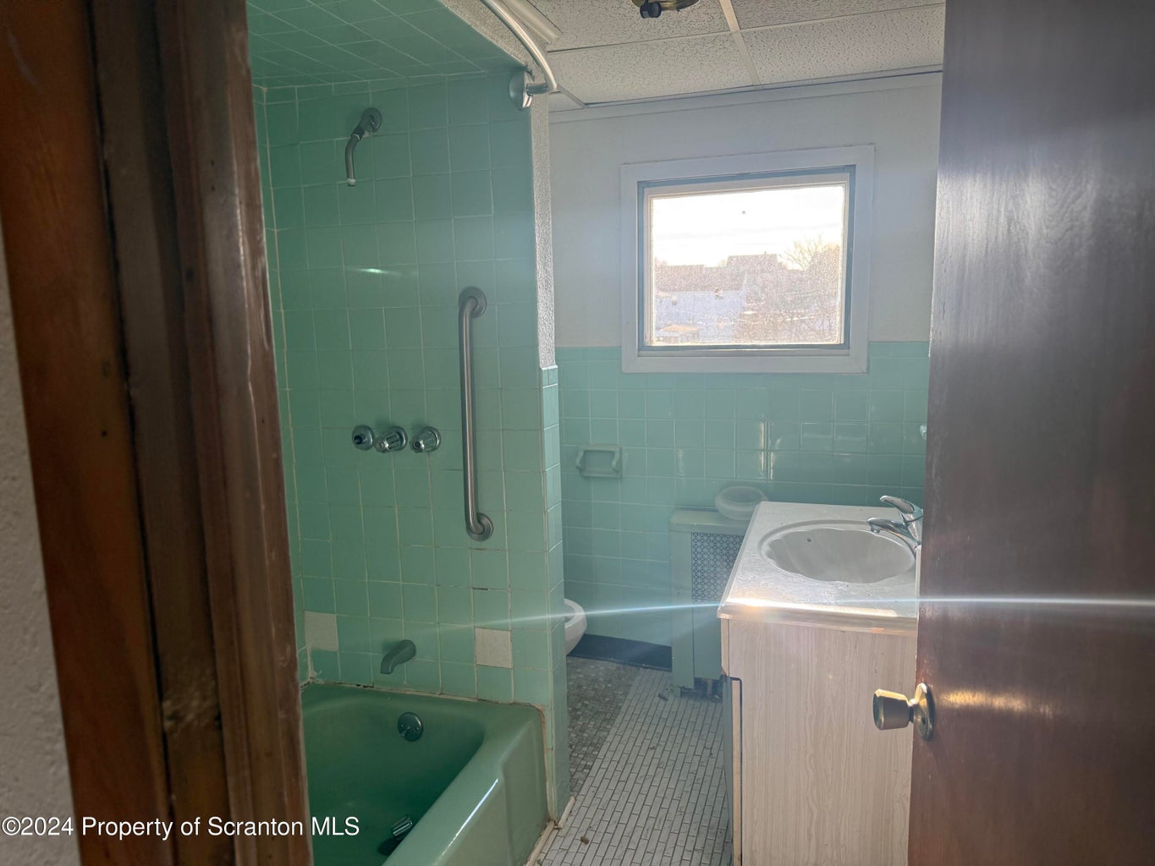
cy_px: 433
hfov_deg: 71.6
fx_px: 801
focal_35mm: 24
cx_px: 578
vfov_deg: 56.8
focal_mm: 6.76
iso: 160
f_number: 1.78
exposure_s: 1/237
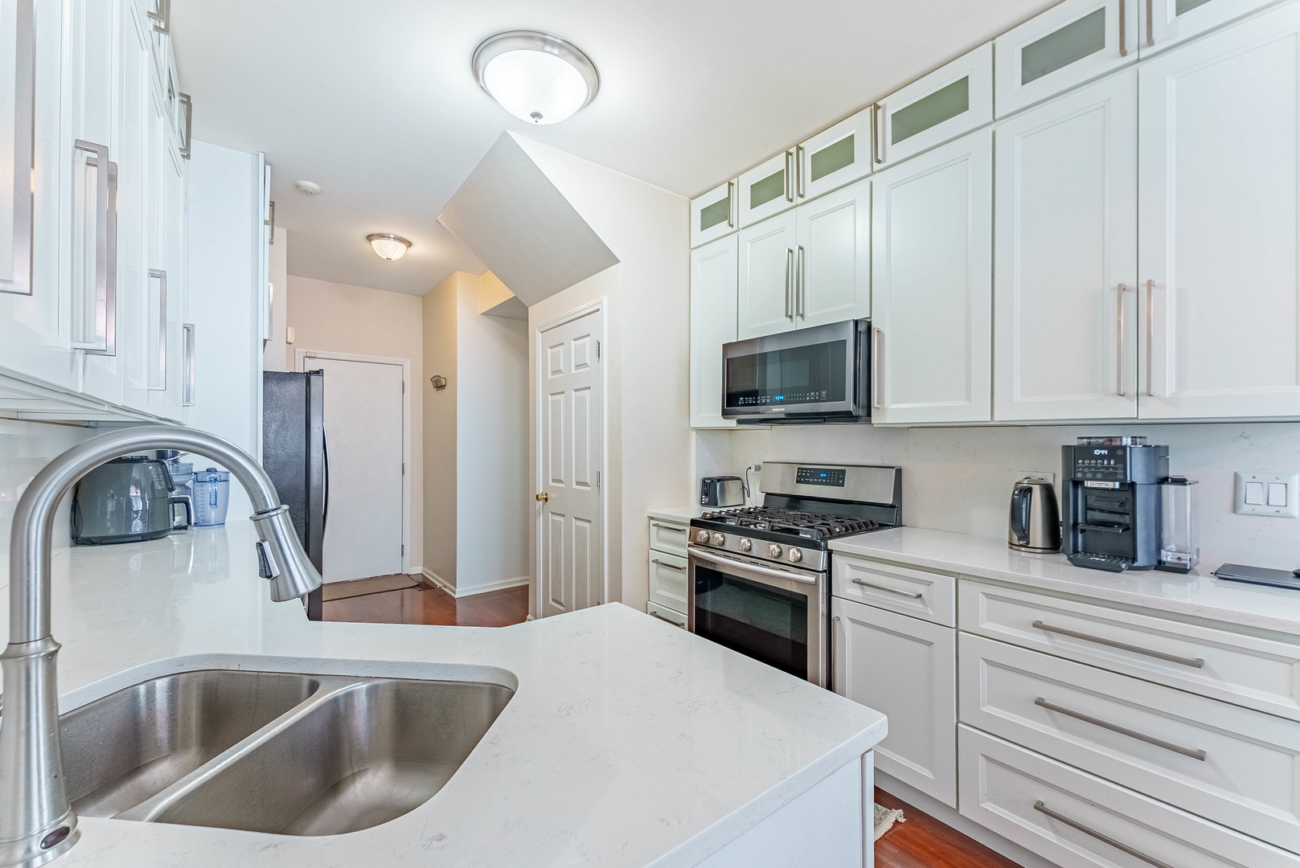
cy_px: 434
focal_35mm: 14
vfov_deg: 81.3
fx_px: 506
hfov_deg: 104.2
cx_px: 650
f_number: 7.1
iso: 200
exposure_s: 1/640
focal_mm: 14
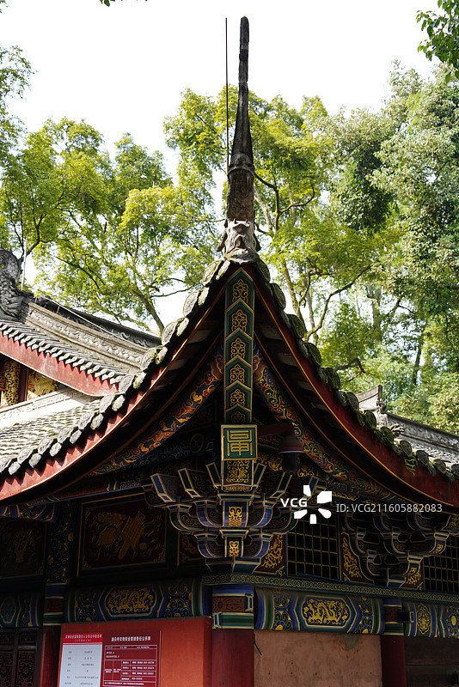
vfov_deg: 44.5
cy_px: 344
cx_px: 230
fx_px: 841
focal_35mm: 44
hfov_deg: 30.5
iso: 160
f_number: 4.5
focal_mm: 44
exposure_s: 1/250
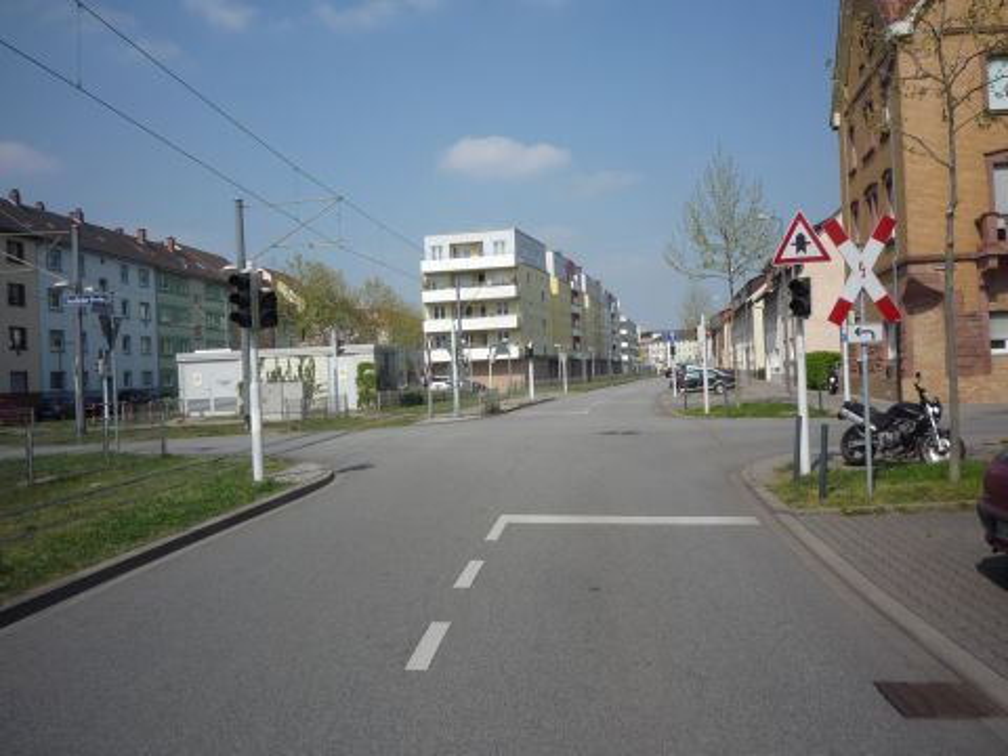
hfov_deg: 56.8
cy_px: 378
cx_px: 504
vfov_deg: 44.2
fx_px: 932
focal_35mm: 32
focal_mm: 5.2
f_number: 5.6
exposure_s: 1/640
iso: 100
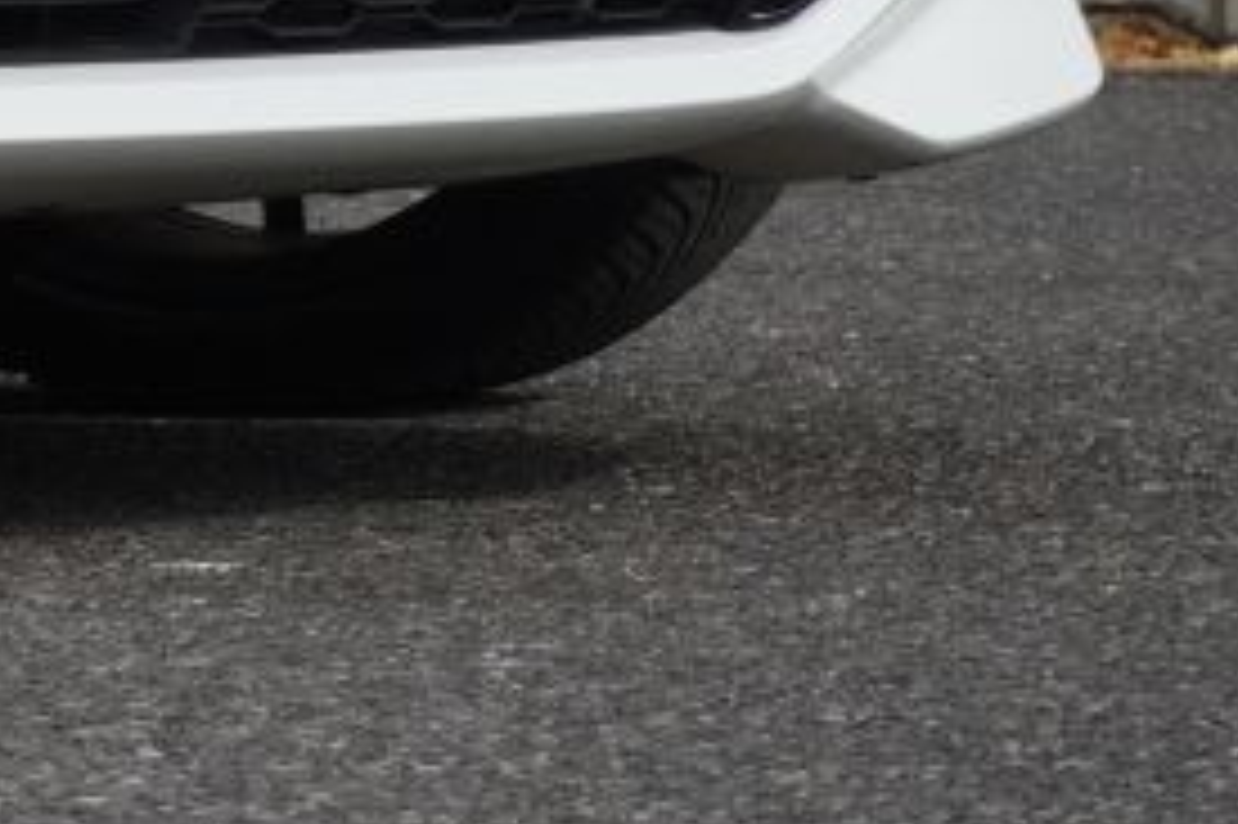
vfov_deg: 3.4
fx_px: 13503
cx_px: -1751
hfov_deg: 5.1
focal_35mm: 393
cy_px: -1184
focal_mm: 45
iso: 100
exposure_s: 1/200
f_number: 6.3
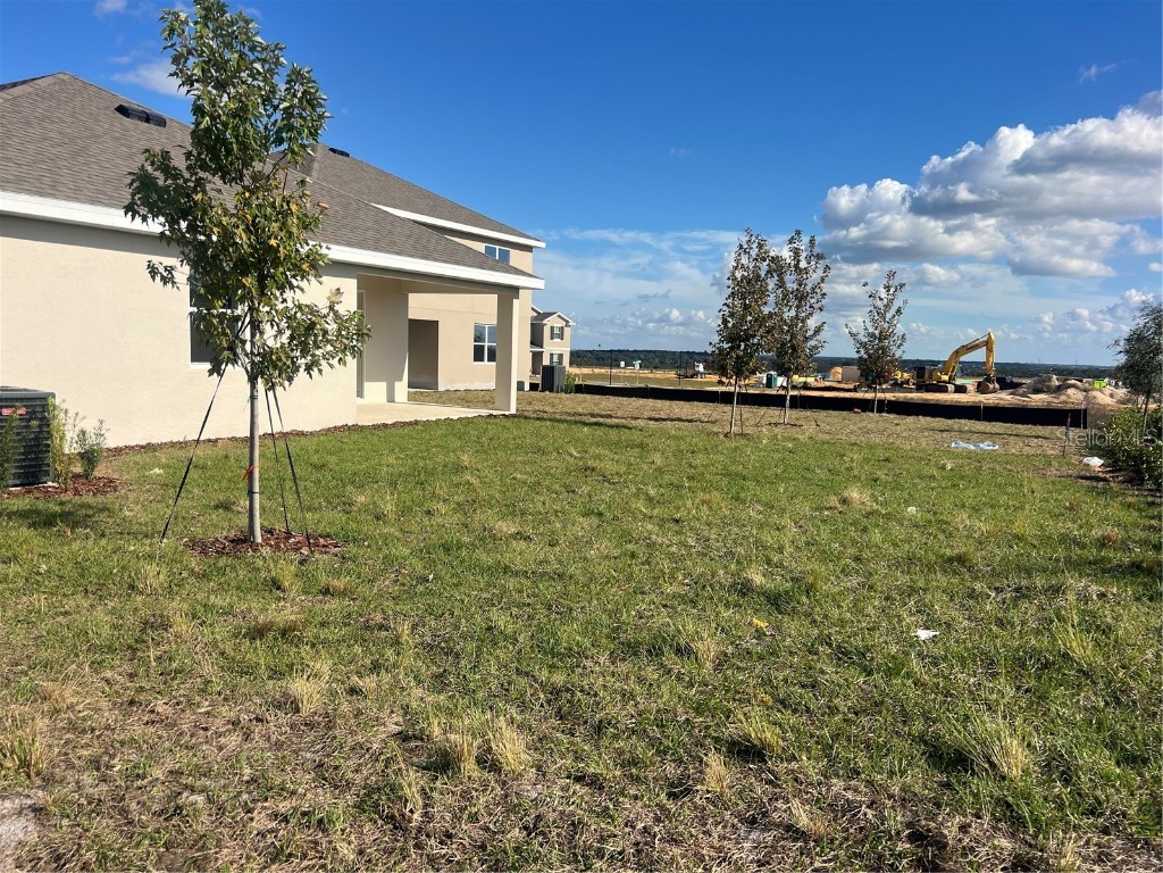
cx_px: 582
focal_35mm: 26
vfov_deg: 53.1
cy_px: 436
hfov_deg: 67.3
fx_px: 874
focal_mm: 5.7
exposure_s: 1/5076
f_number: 1.5
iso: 50
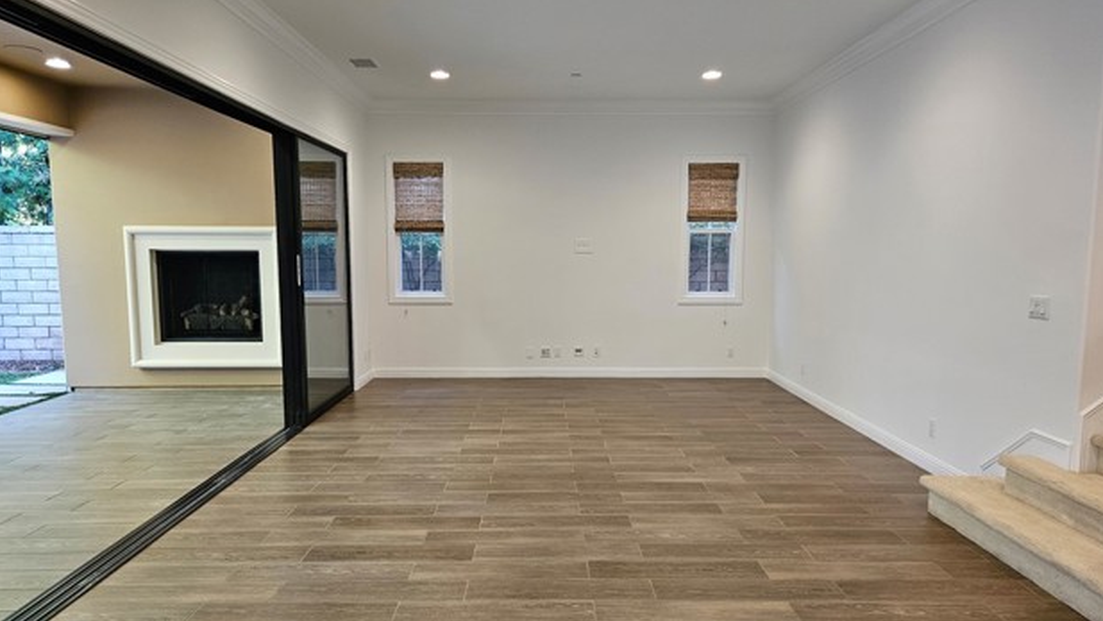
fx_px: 760
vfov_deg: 44.3
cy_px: 336
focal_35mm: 26
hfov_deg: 71.9
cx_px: 554
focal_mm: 5.4
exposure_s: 1/120
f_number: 1.8
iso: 320
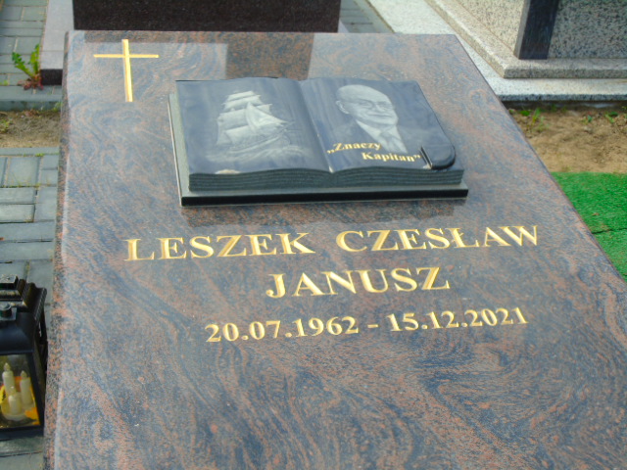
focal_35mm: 46
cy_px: 235
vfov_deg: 31.5
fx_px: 833
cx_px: 314
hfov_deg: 41.2
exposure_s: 1/400
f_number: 4.1
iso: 80
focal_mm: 8.2
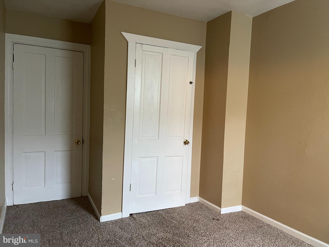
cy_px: 124
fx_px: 247
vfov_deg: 53.1
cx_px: 164
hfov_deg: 67.3
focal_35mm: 26
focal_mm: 5.1
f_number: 1.6
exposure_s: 1/40
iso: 500
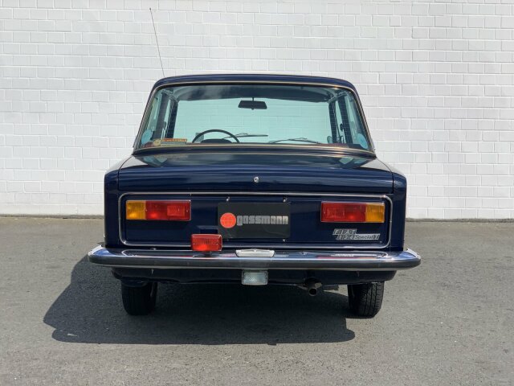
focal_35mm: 52
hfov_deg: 36.8
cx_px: 257
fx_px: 772
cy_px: 193
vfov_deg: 28.0
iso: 16
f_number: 2.4
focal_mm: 6
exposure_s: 1/1597
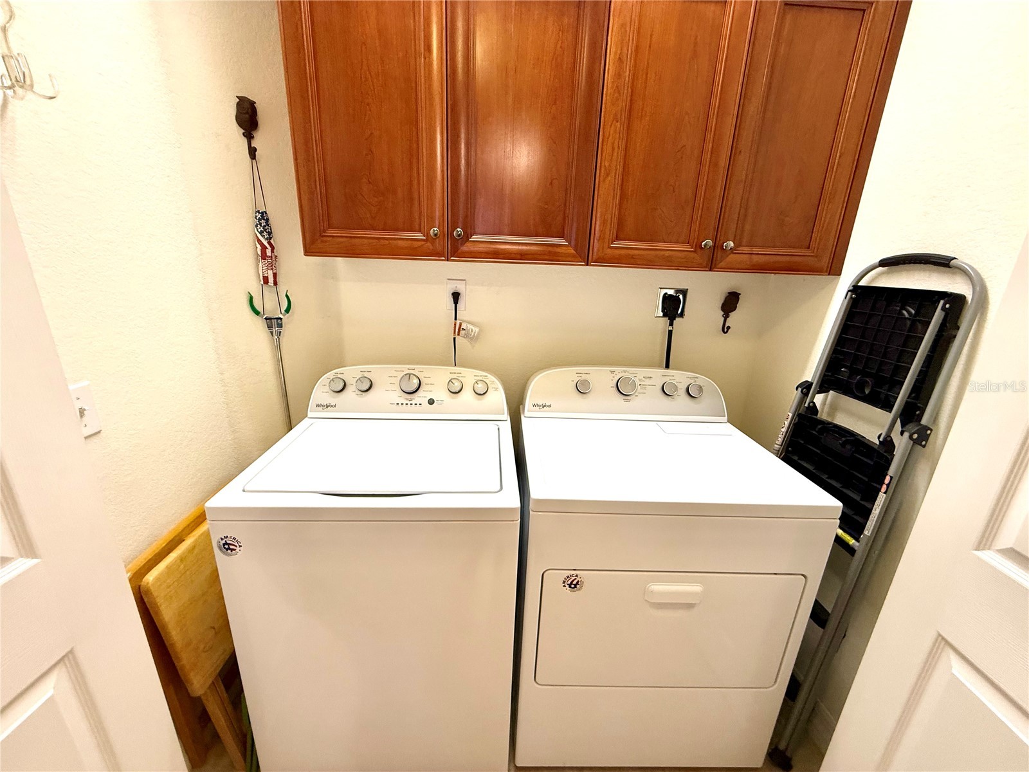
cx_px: 514
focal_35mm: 14
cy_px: 386
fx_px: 416
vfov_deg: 85.7
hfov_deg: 102.1
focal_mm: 2.22
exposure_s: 1/60
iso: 200
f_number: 2.2
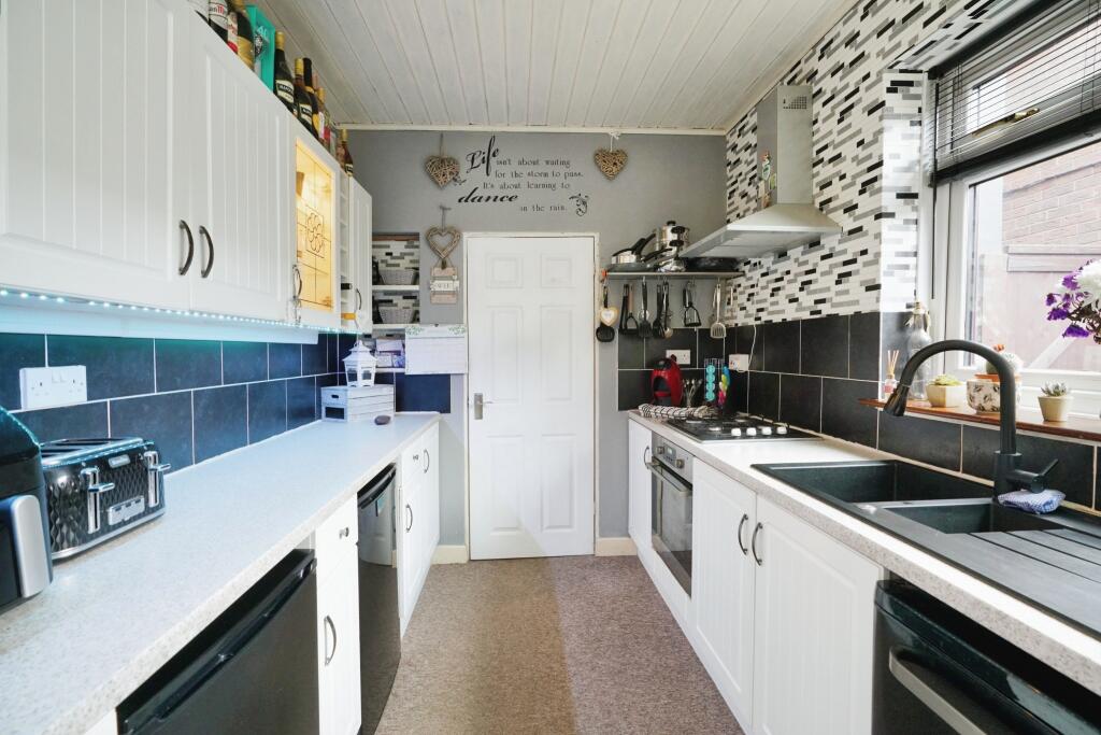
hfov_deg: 96.7
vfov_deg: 73.8
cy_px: 368
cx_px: 550
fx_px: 489
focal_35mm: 16
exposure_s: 1/15
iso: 2000
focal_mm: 16
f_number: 7.1
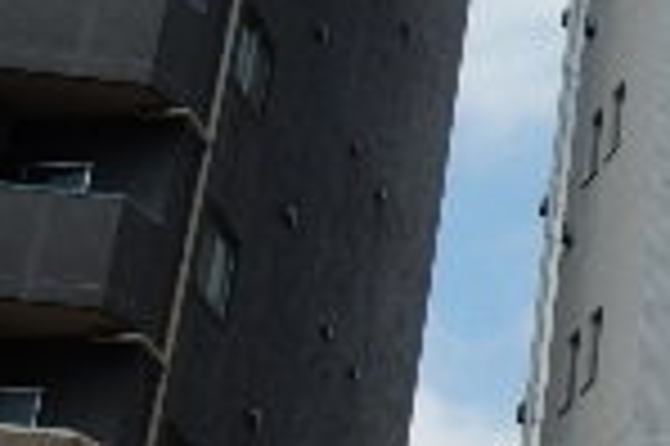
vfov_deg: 10.2
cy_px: 162
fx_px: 2491
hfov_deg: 14.3
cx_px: 998
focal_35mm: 134
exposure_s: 1/1600
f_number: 4
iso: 125
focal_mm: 5.4
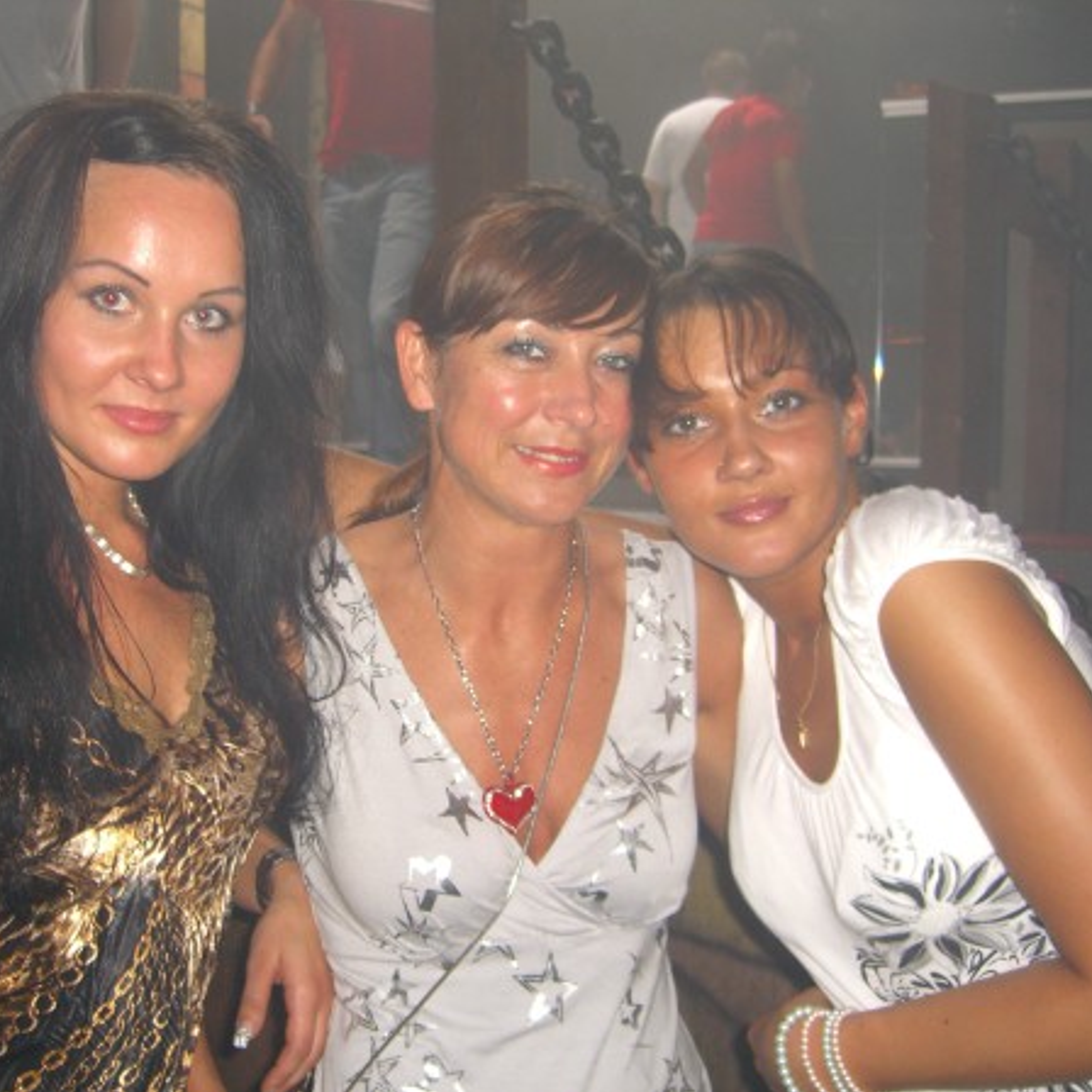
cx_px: 431
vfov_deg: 37.6
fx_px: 1606
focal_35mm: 45
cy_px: 546
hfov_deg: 37.4
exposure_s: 1/60
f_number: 2.8
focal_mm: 7.9
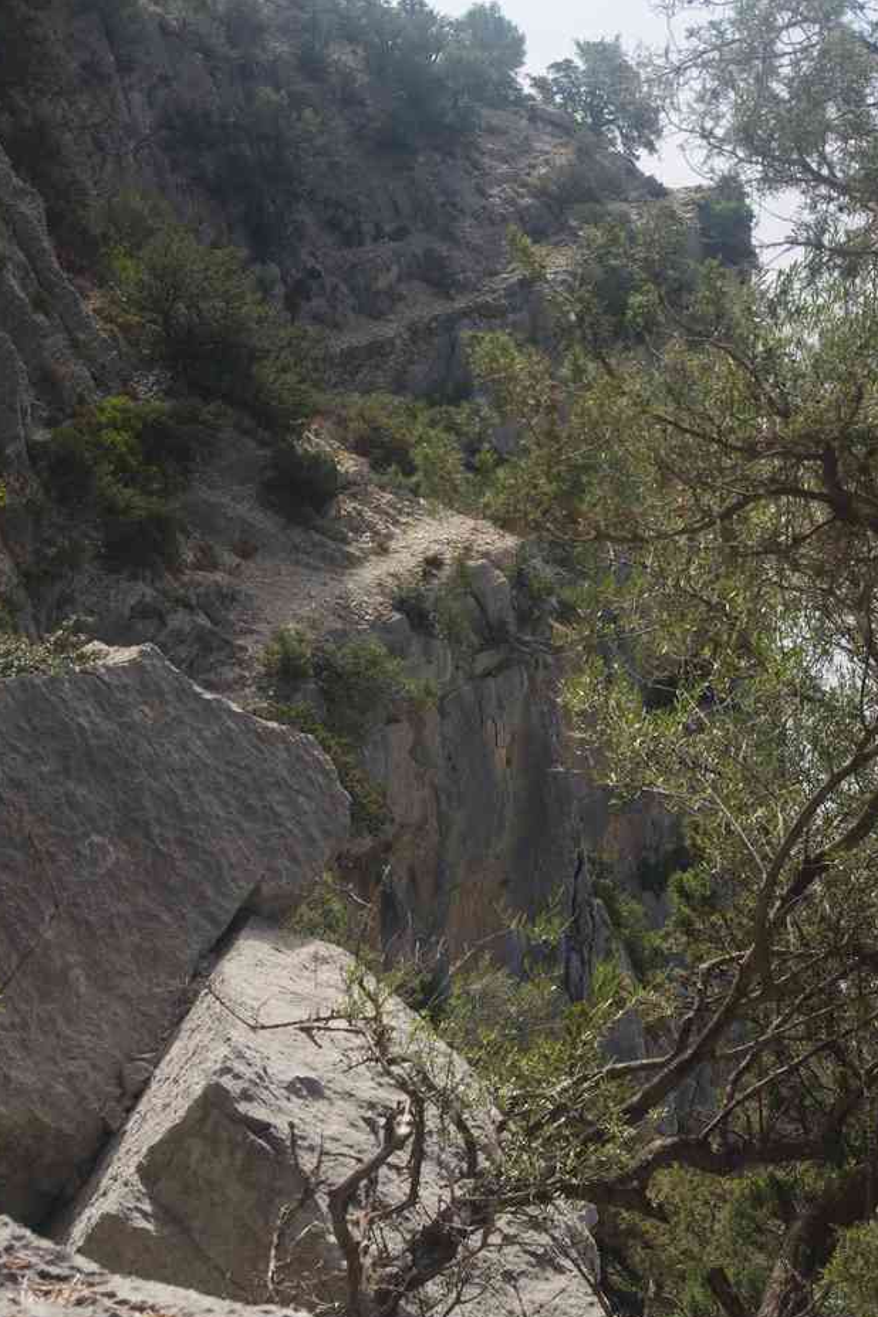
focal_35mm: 70
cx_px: 433
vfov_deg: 29.0
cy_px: 637
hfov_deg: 19.6
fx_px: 2544
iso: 200
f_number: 11
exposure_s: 1/80
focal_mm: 43
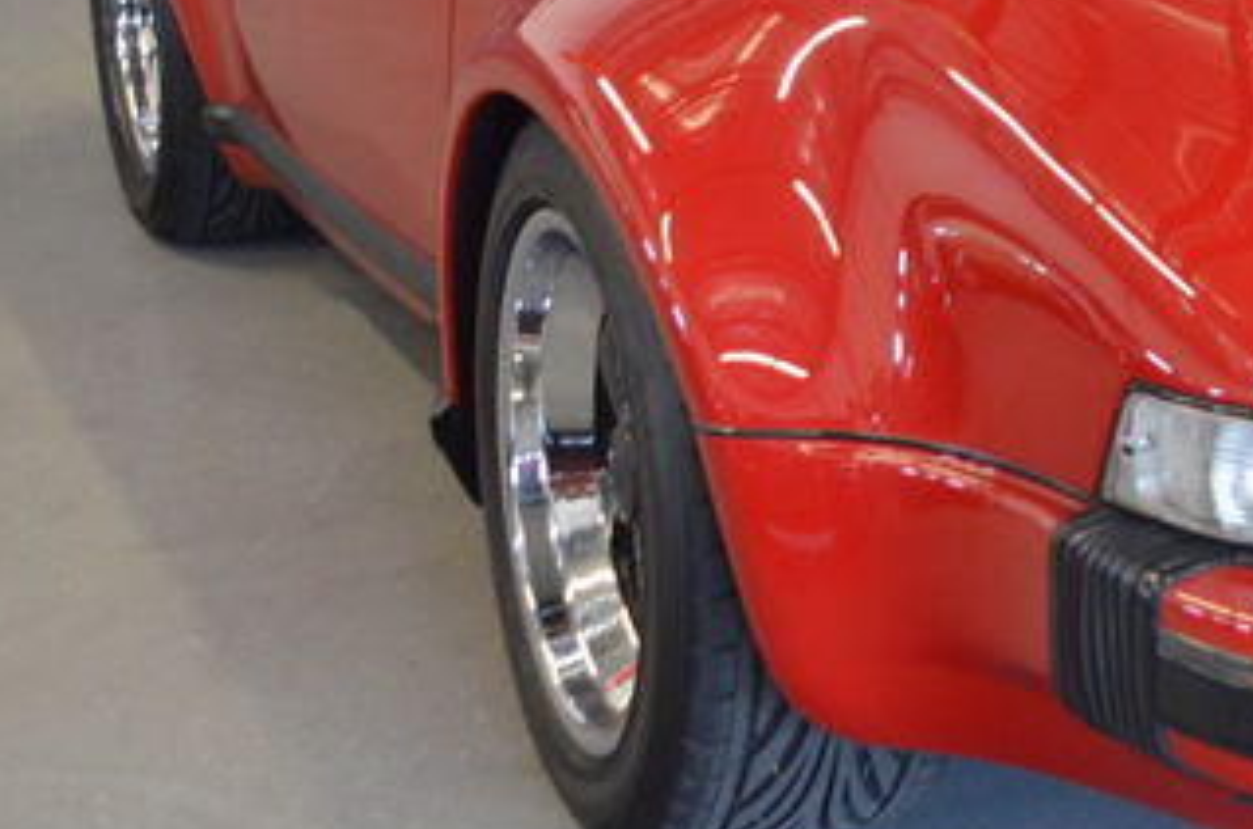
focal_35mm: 94
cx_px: 1402
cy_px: 86
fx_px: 3264
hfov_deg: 20.6
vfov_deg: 14.3
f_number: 3.8
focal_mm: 26
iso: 2200
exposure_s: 1/30
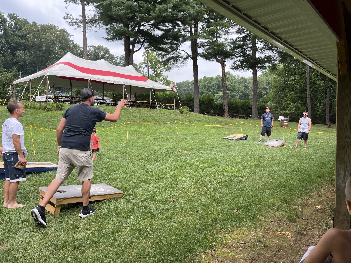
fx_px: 264
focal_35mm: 26
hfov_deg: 67.3
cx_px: 176
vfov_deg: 53.1
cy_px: 132
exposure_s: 1/799
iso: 50
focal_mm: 5.1
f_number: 1.6
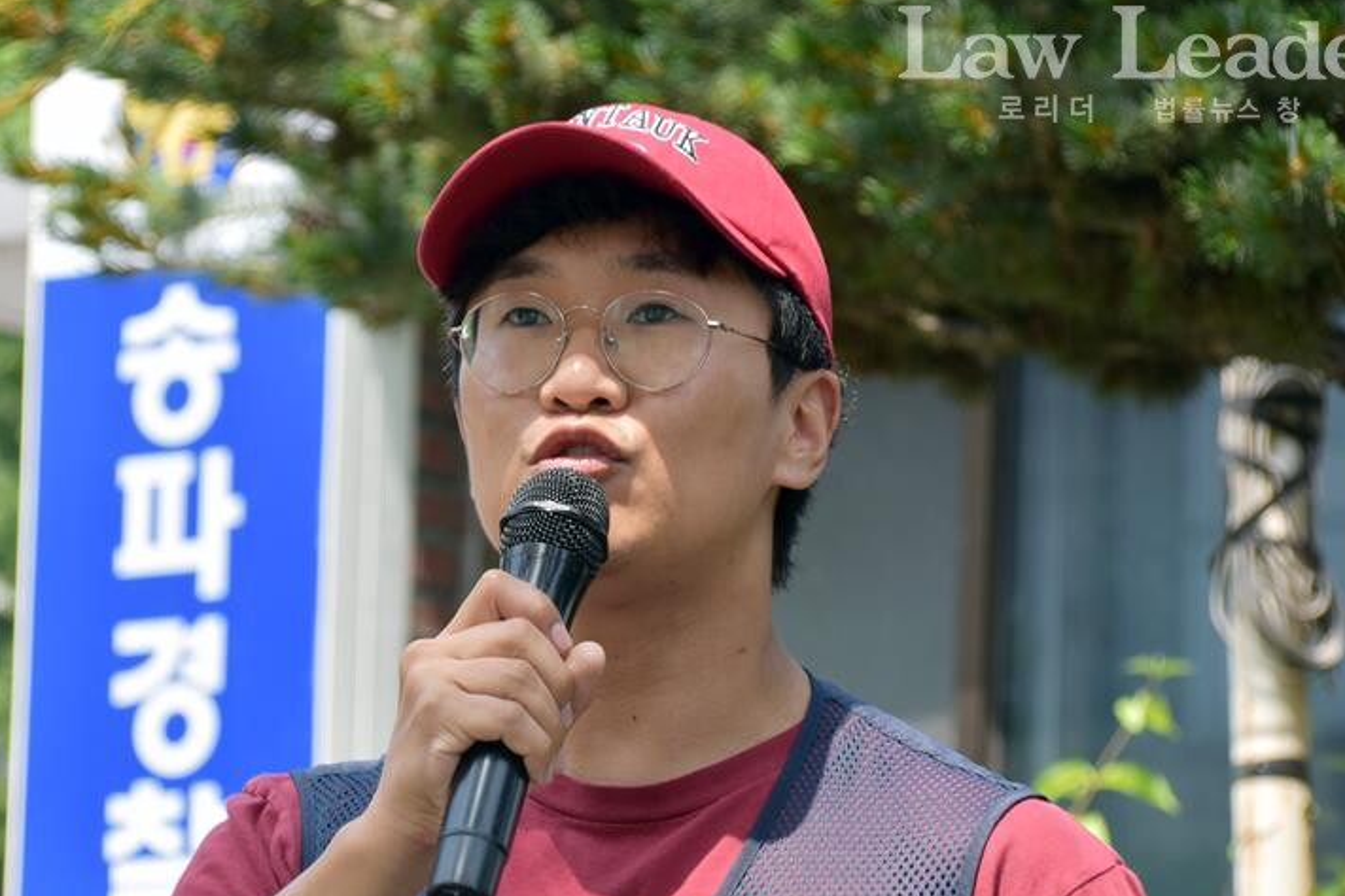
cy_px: 621
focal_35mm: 227
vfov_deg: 6.1
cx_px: 469
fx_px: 8470
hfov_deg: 9.1
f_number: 6.3
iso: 200
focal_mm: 105
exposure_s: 1/320
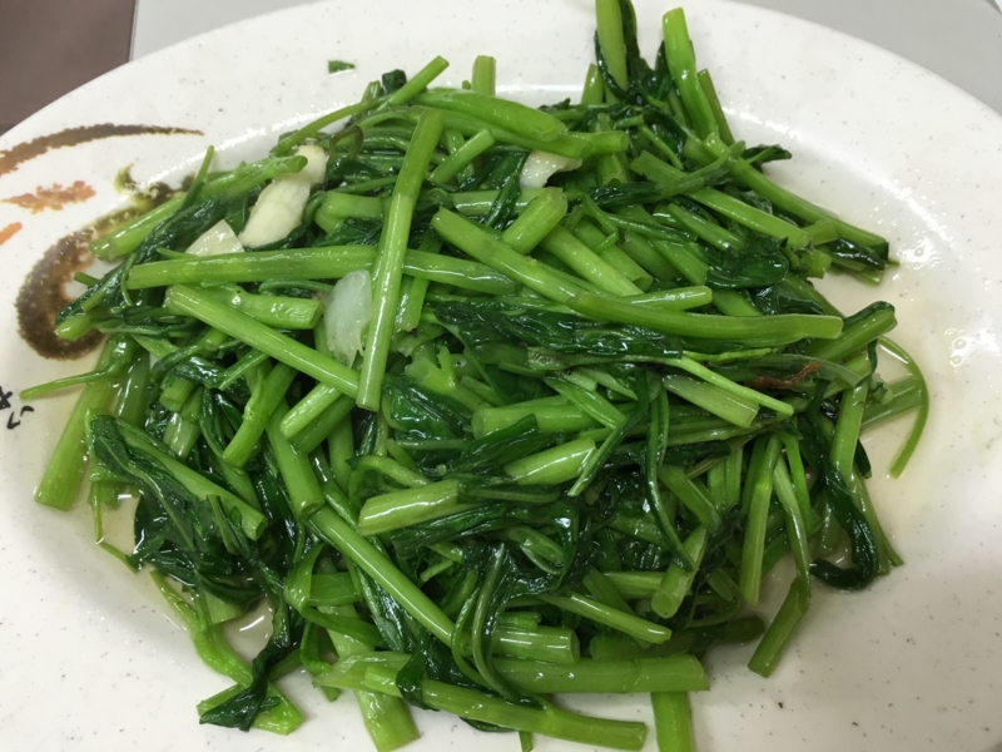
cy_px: 376
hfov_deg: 61.7
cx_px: 501
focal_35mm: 29
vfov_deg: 48.2
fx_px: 839
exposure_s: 1/30
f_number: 2.2
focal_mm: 4.15
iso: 80
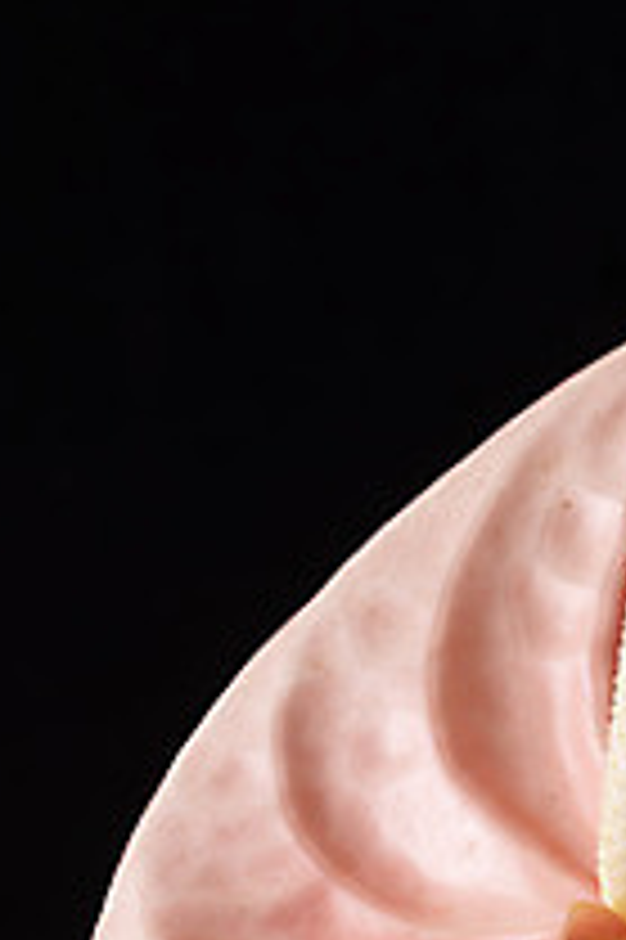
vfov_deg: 10.2
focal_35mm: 201
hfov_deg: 6.8
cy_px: 769
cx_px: 529
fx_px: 5251
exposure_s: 1/125
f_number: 14
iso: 100
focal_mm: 105
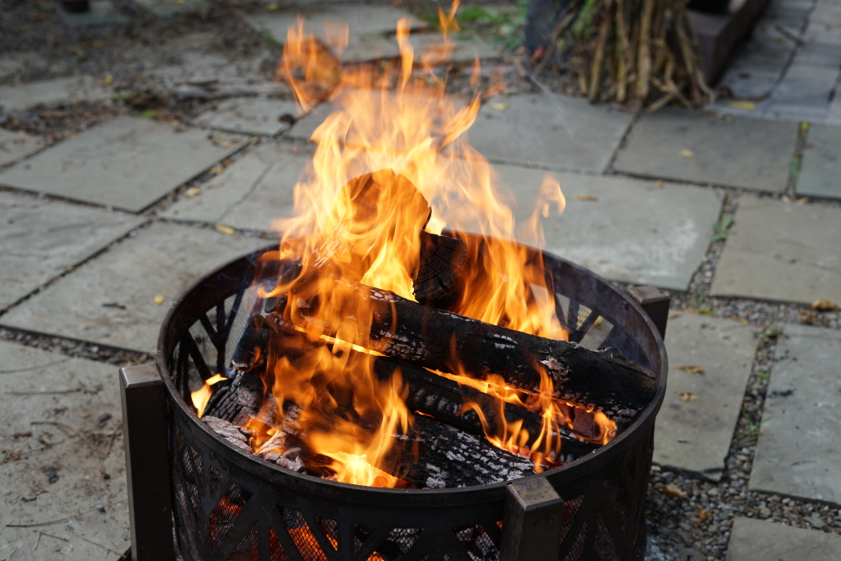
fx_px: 1168
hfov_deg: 39.6
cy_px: 280
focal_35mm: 50
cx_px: 420
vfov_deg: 27.0
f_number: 4
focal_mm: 50
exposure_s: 1/160
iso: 160
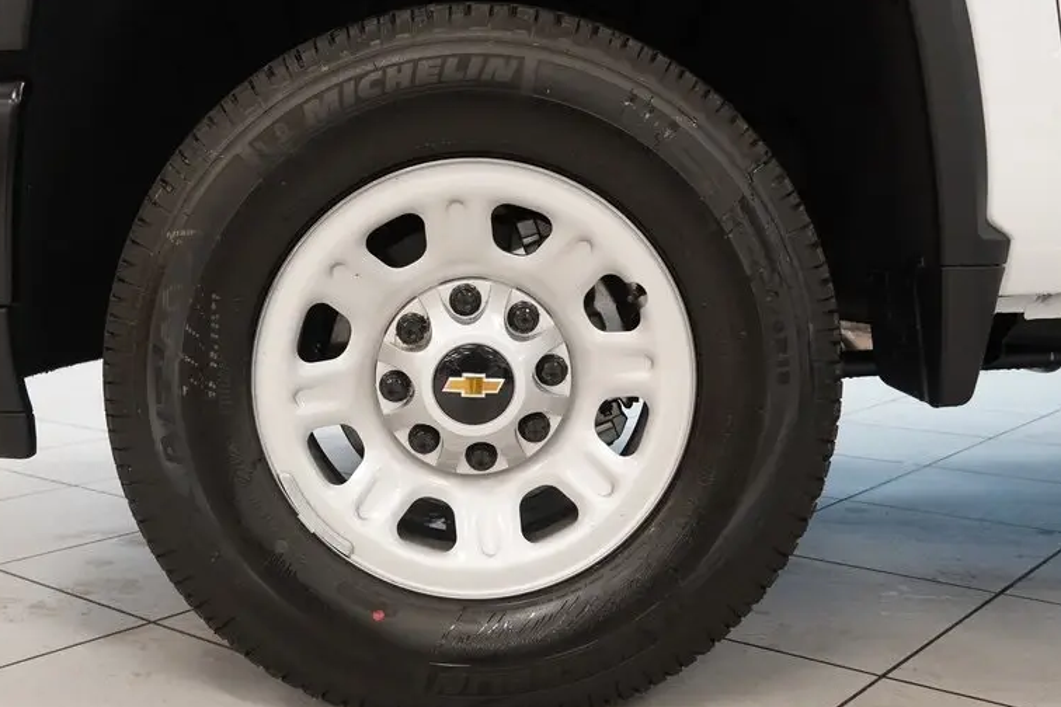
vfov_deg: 31.4
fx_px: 1258
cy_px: 337
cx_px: 474
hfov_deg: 45.7
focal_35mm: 43
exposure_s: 1/40
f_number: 4
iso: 1600
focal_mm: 21
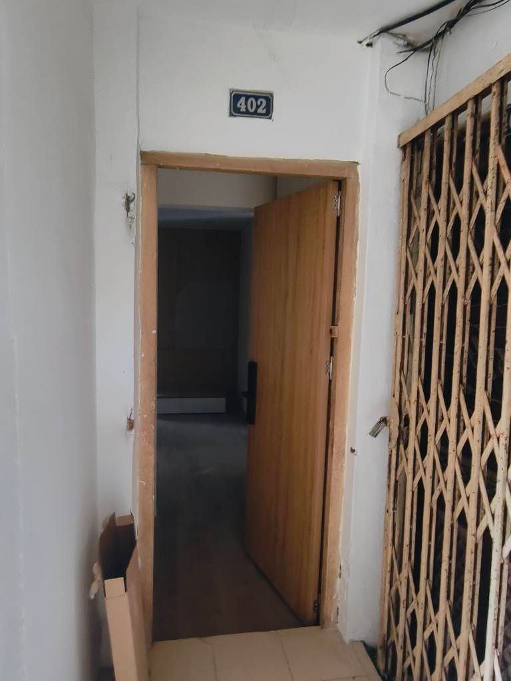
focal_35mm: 25
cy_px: 340
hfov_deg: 54.9
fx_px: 492
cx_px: 256
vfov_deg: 69.4
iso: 4140
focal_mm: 2.32
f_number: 2
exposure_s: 1/20
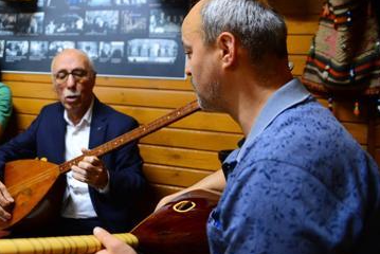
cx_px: 68
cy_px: 79
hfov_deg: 44.7
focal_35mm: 41
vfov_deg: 32.3
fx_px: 433
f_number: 2.8
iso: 2000
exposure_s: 1/125
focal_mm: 24
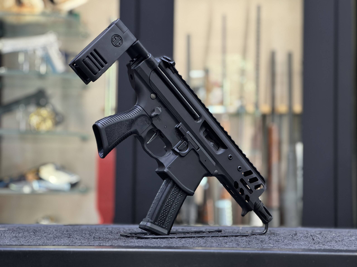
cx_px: 178
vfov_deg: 19.1
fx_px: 794
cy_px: 134
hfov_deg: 25.3
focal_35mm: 77
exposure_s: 1/50
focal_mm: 9
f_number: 2.8
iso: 200
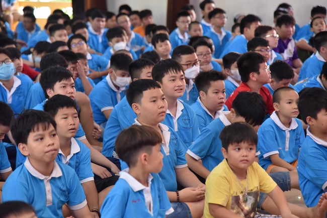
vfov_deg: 11.4
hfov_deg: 17.1
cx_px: 164
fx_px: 1090
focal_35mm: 120
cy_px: 109
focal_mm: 120
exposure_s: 1/125
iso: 1600
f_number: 4.5
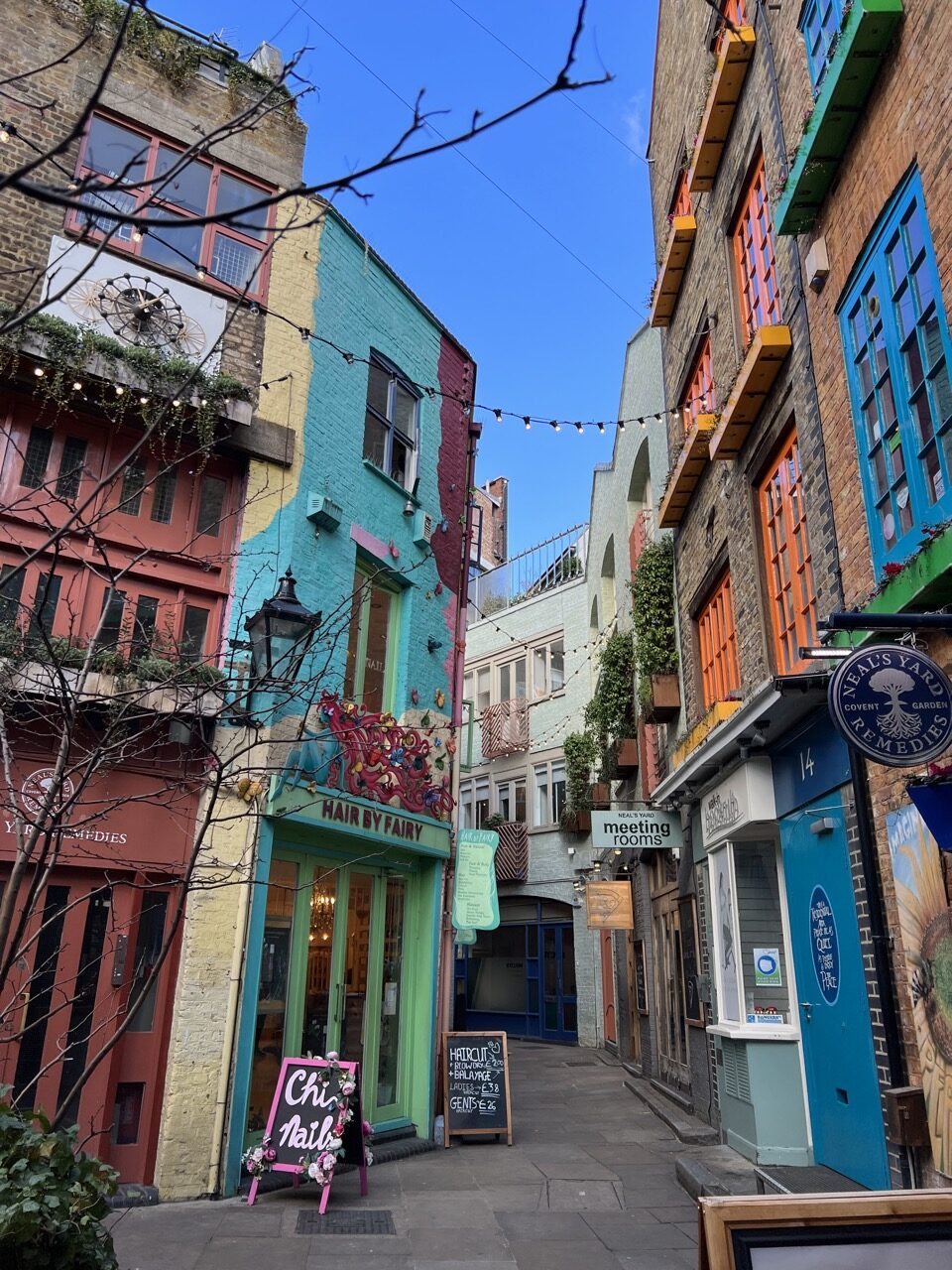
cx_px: 476
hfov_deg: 53.1
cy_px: 635
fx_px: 953
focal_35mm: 26
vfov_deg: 67.3
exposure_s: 1/578
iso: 50
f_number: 1.5
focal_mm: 5.7
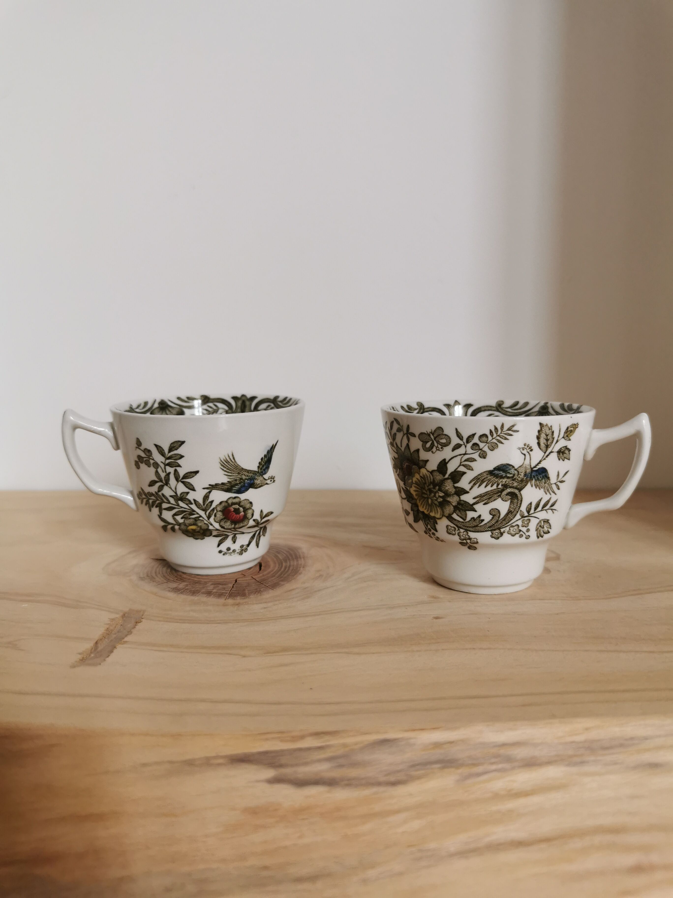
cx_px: 336
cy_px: 449
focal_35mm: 27
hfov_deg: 51.4
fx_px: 700
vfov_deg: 65.3
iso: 125
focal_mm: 5.58
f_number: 1.8
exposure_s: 1/50
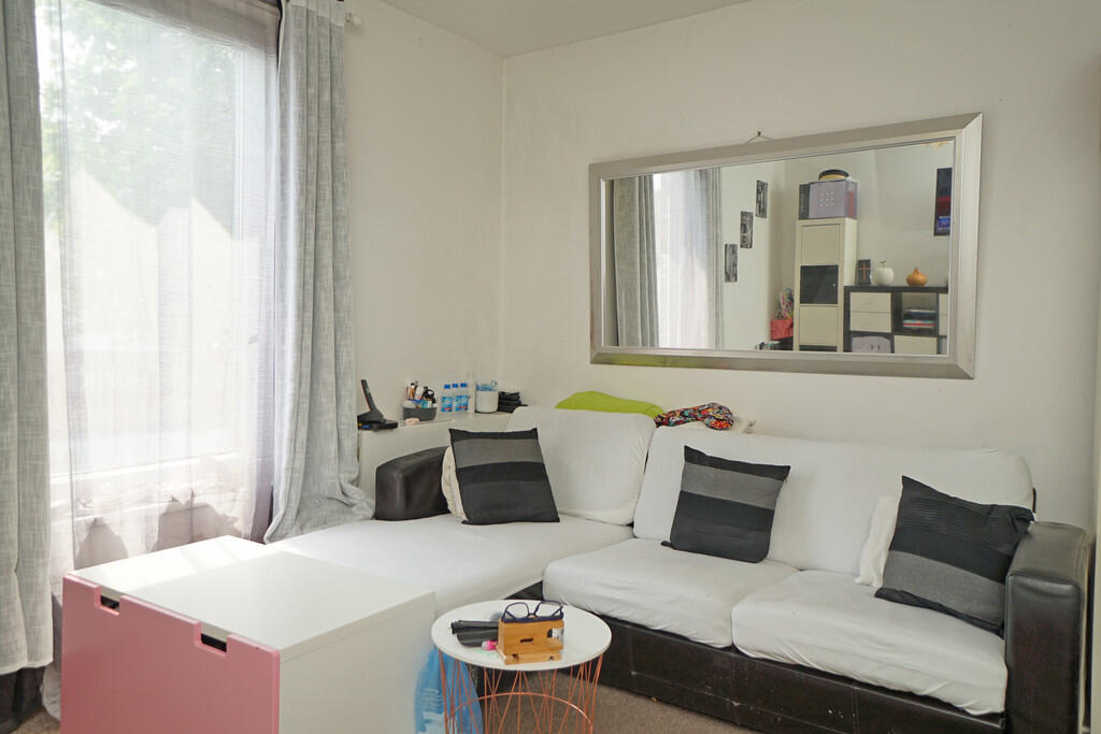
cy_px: 367
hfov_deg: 67.4
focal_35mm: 27
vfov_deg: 47.9
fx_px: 826
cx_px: 550
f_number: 4.5
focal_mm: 18
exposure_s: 1/60
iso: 100
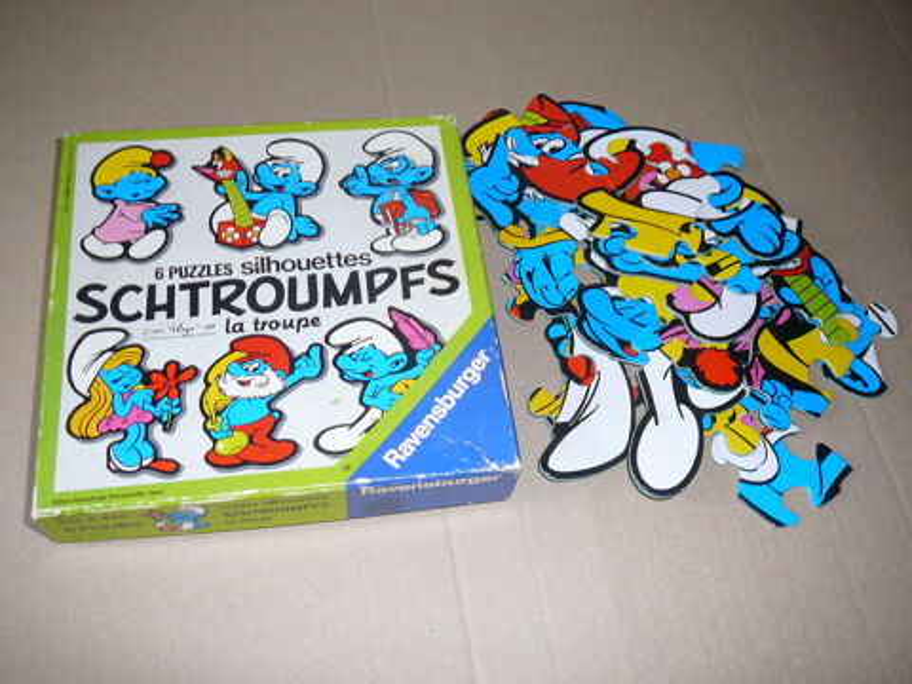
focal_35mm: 35
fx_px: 922
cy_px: 342
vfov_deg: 40.7
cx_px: 456
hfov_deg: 52.6
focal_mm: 5.2
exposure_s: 1/8
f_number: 2.8
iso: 100
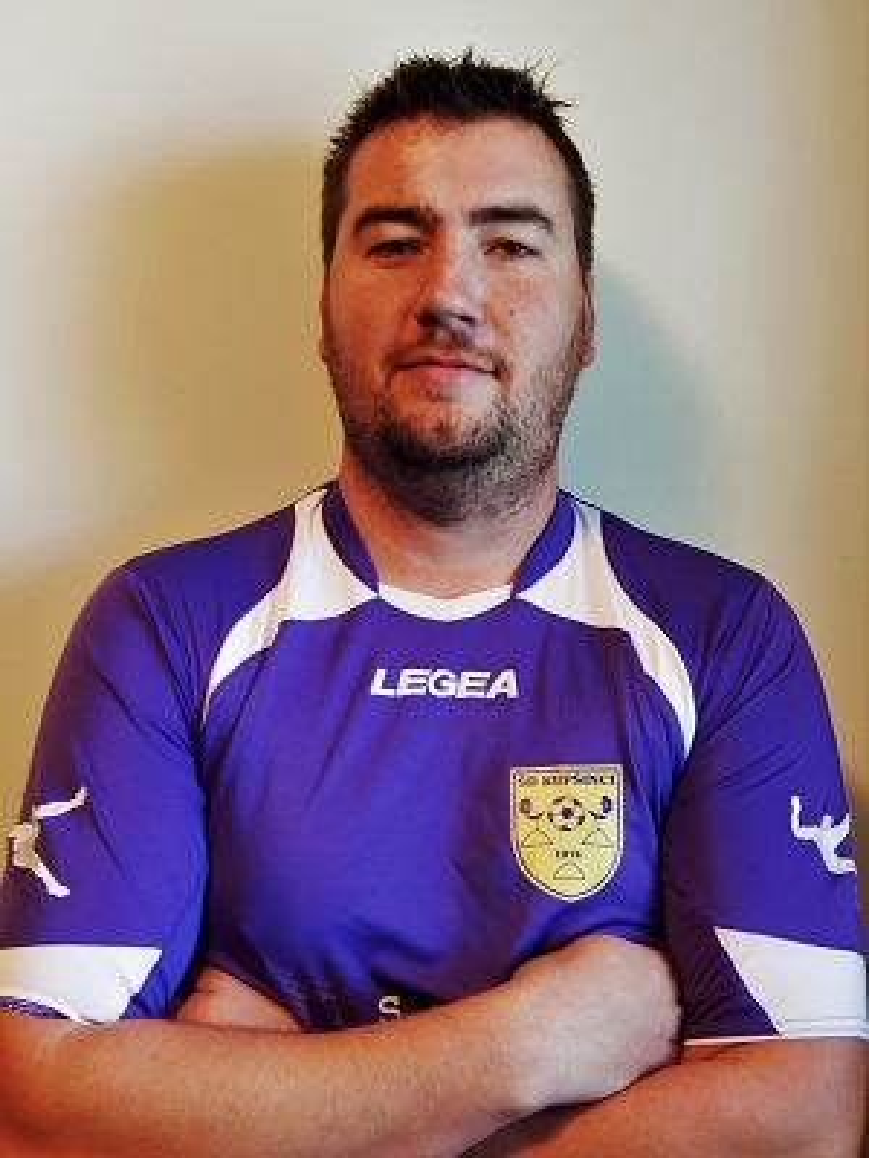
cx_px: 434
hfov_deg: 30.3
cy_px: 579
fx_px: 1607
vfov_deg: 39.7
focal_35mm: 48
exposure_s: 1/6
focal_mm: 8.6
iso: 200
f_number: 3.7
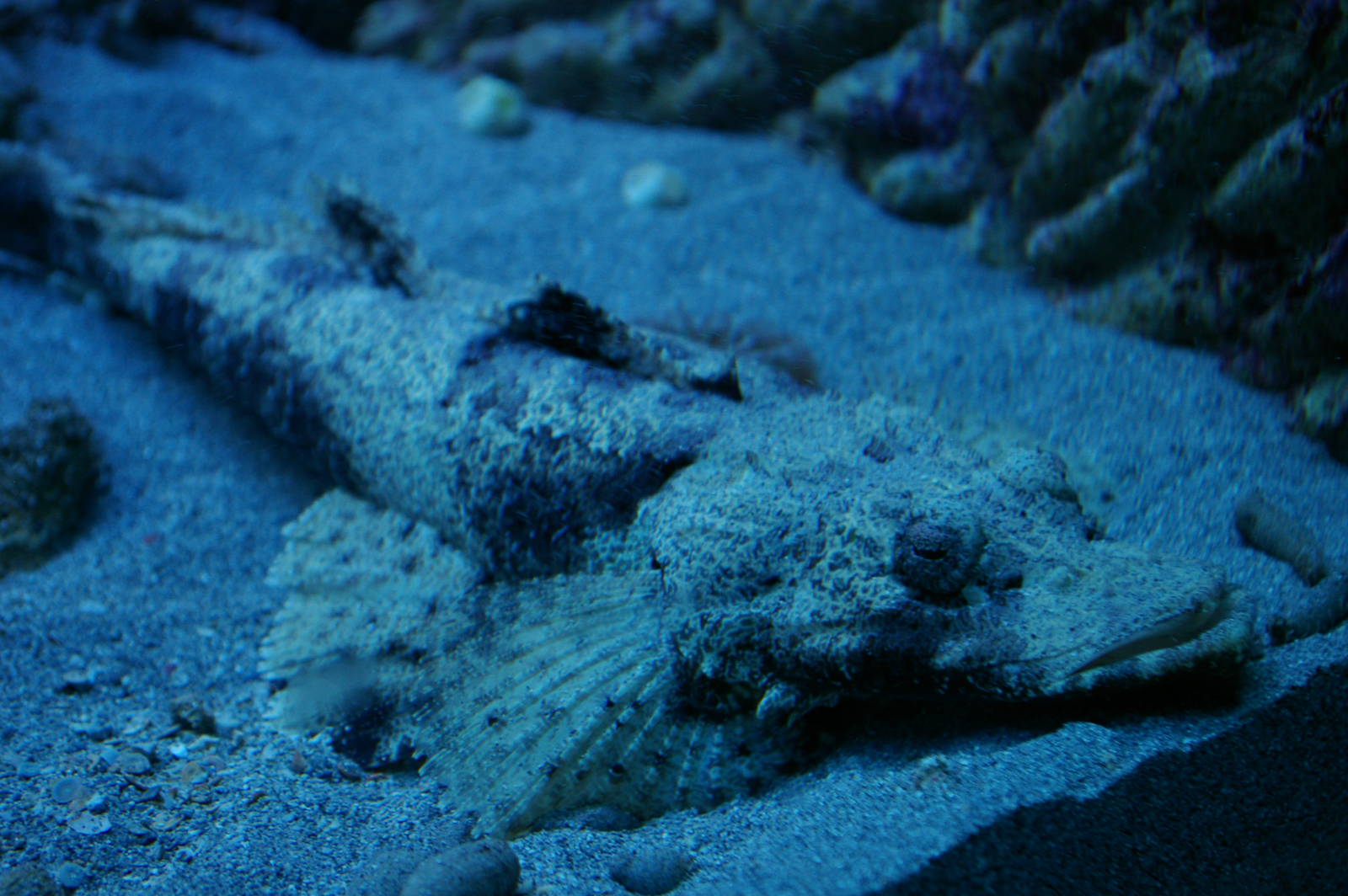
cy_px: 448
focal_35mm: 50
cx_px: 674
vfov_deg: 27.2
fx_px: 1852
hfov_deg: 40.0
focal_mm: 33
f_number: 4
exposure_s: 1/15
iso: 400
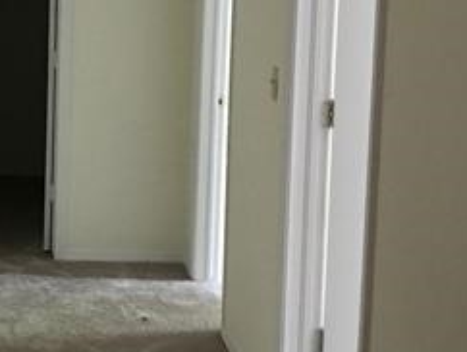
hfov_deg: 25.9
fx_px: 999
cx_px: 106
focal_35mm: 74
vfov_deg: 19.8
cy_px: 89
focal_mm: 3.99
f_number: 1.8
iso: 100
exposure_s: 1/4
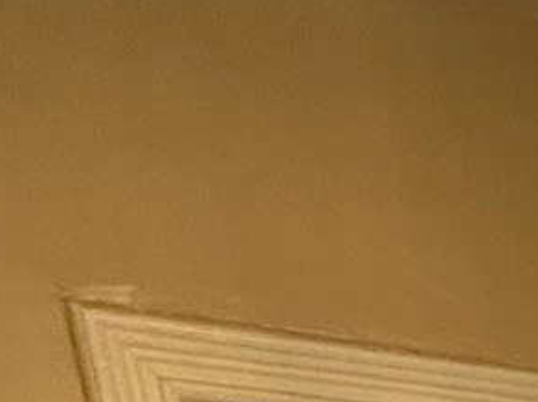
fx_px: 1521
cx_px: 1298
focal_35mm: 98
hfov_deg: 13.9
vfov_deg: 10.9
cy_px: 1156
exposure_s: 1/99
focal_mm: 2.22
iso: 160
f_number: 2.2
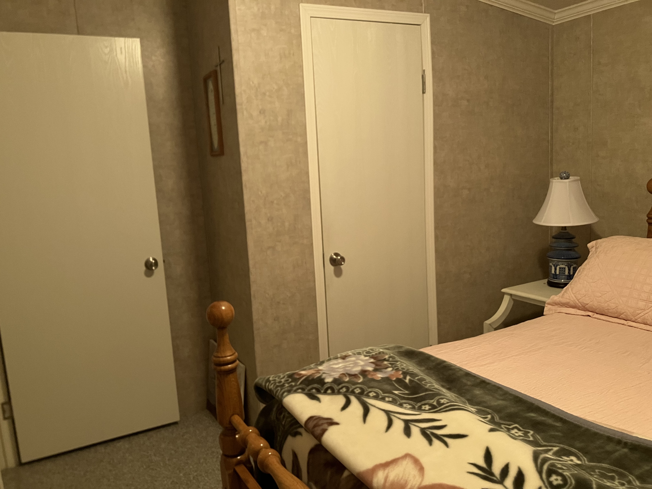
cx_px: 326
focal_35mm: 28
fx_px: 527
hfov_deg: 63.4
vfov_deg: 49.7
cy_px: 244
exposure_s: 1/60
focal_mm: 3.99
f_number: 1.8
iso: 160
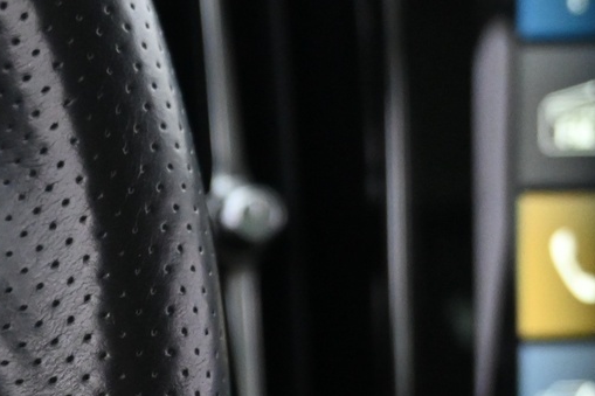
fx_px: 1421
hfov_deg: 20.4
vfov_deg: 15.3
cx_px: -285
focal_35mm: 86
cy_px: 481
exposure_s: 1/30
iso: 2800
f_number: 3.5
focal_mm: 18
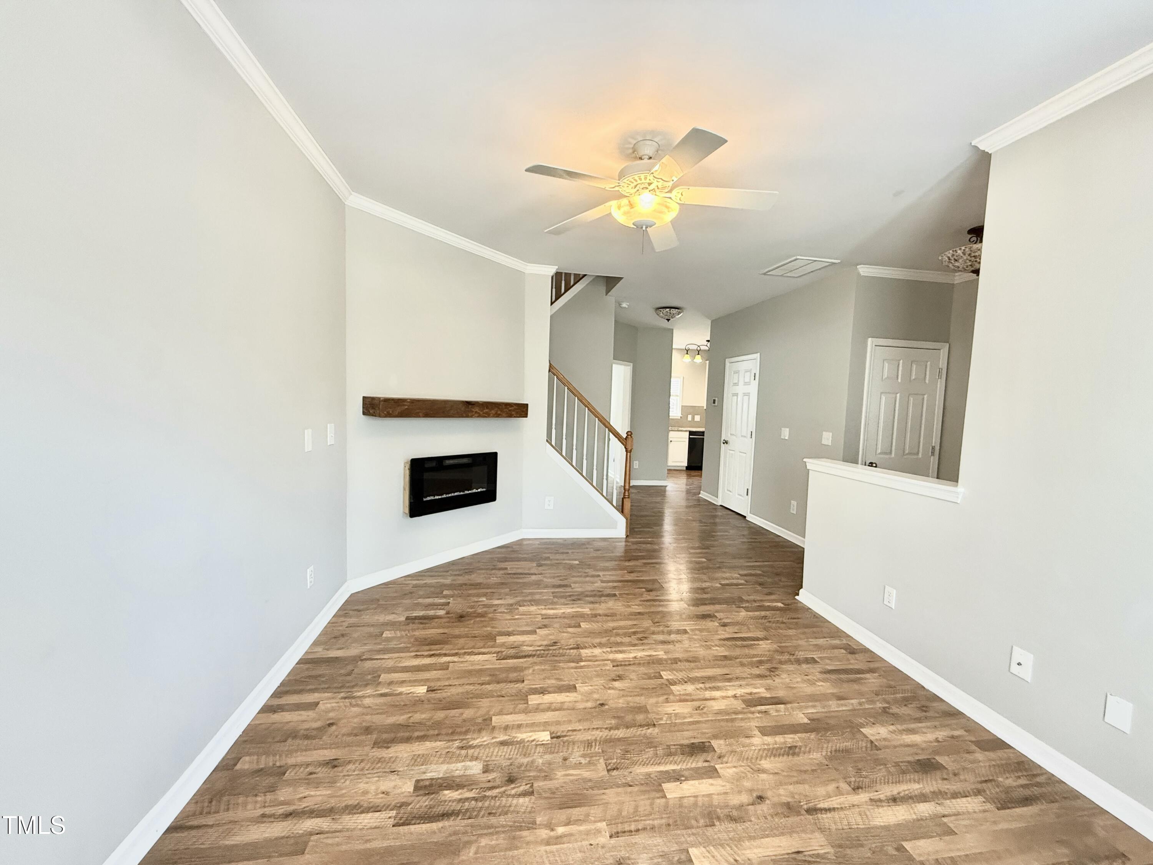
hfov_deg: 102.1
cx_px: 576
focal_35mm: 14
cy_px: 432
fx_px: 466
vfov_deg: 85.7
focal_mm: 2.22
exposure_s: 1/120
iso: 250
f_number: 2.2
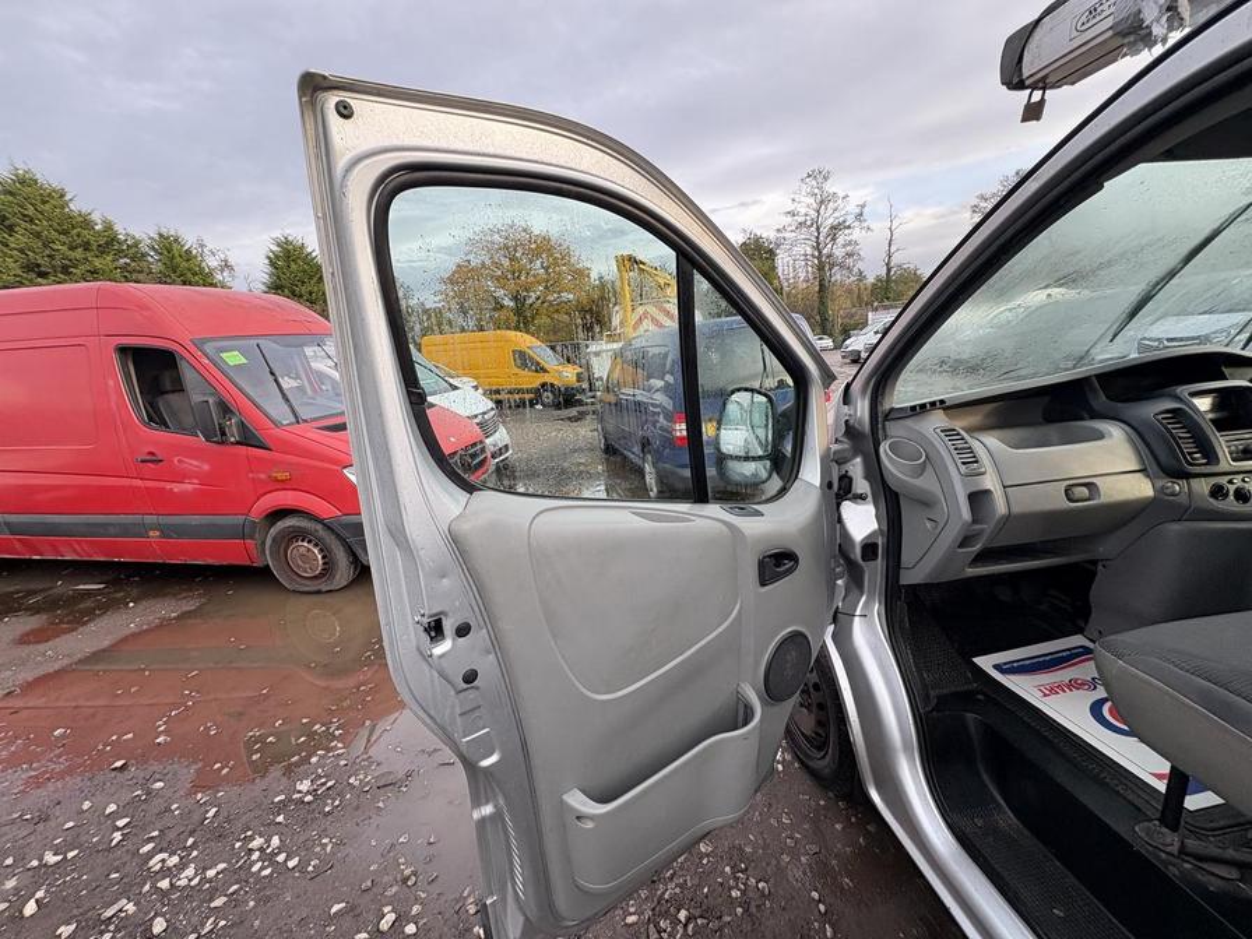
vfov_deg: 85.7
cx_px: 626
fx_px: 506
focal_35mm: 14
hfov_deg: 102.1
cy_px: 470
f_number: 2.2
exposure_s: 1/99
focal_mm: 2.22
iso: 40
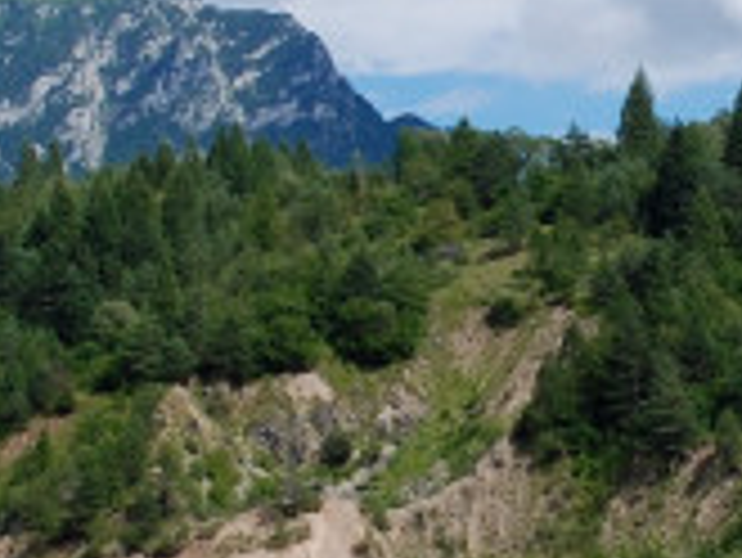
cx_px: 634
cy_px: 263
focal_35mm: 161
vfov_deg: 9.2
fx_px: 3454
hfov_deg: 12.2
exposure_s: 1/160
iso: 100
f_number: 10
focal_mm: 18
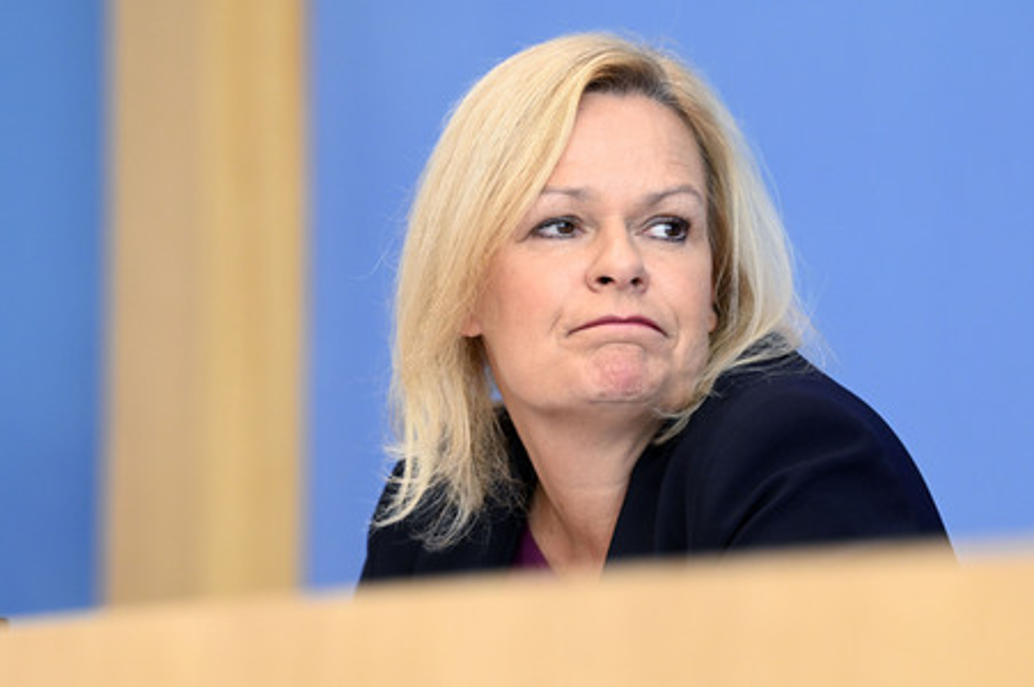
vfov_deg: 7.4
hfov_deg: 11.1
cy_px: 344
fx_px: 5310
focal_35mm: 185
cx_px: 517
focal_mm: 185
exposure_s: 1/640
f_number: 5.6
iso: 3200
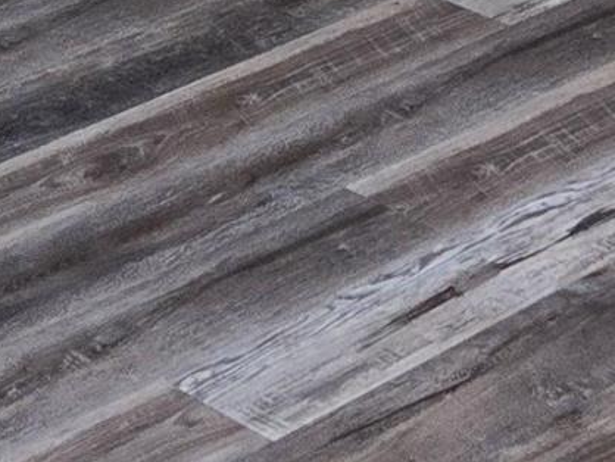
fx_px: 3004
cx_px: 744
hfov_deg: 11.5
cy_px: -1043
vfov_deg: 7.5
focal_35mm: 169
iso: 125
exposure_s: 1/120
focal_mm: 5.4
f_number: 1.8
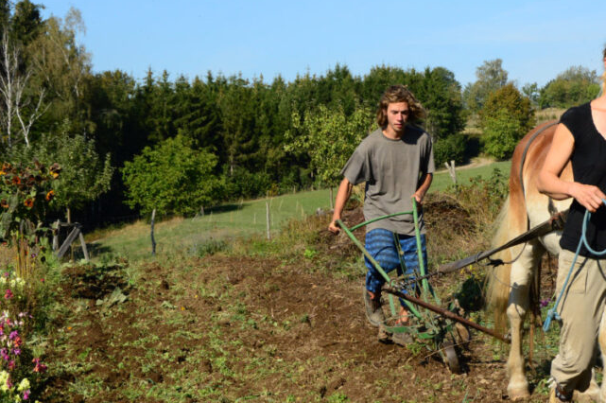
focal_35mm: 108
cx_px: 470
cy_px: 248
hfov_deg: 18.8
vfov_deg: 12.7
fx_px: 1813
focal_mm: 45
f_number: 8
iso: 320
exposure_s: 1/800
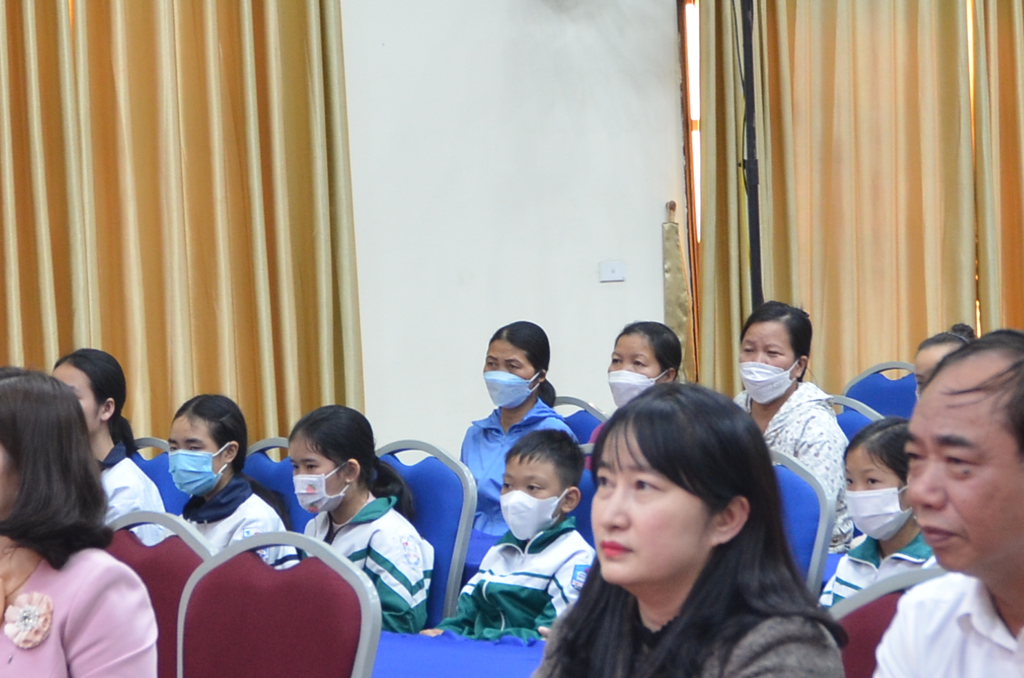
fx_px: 3018
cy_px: 308
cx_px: 541
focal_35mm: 106
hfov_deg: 19.3
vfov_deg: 12.8
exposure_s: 1/30
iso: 800
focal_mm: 27
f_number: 3.8
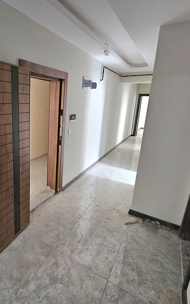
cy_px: 149
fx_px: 157
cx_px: 46
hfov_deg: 58.7
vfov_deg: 88.0
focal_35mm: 19
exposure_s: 1/25.1
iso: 800
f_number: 2.2
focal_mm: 2.2
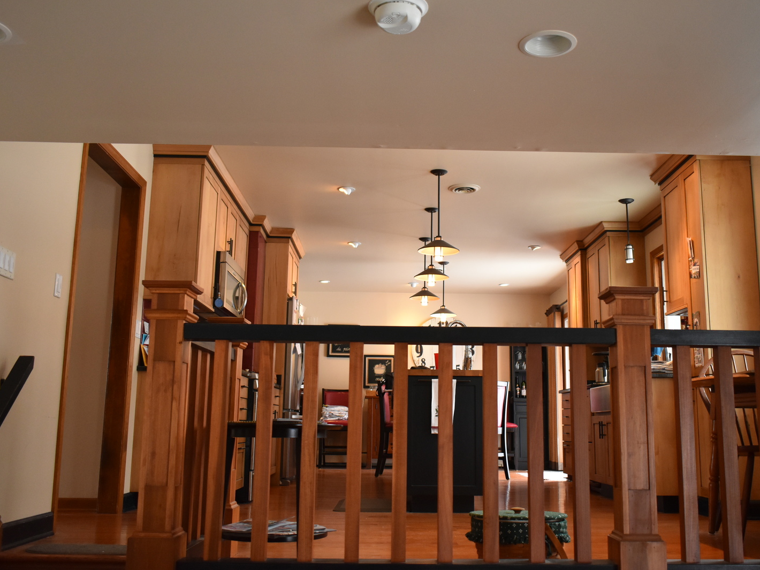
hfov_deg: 53.2
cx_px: 405
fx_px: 759
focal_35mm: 35
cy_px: 284
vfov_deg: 41.2
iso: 1100
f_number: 3.8
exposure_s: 1/125
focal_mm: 21
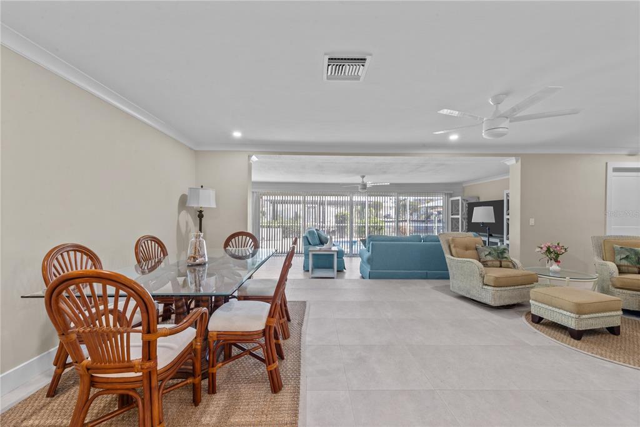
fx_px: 249
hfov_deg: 104.2
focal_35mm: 14
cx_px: 320
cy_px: 214
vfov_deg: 81.2
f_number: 13
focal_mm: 14
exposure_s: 1/1.25
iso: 500
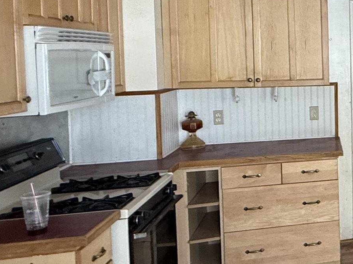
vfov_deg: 29.9
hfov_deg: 29.5
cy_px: 77
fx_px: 489
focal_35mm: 48
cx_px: 489
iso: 320
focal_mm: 2.22
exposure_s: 1/99
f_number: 2.2
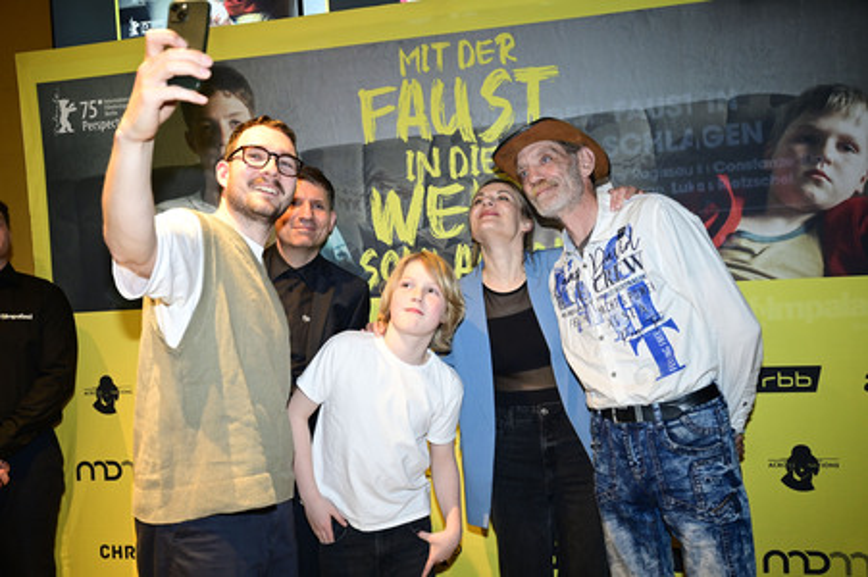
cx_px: 434
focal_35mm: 32
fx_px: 783
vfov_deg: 40.5
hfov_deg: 58.0
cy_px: 288
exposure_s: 1/200
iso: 2000
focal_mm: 32.5
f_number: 4
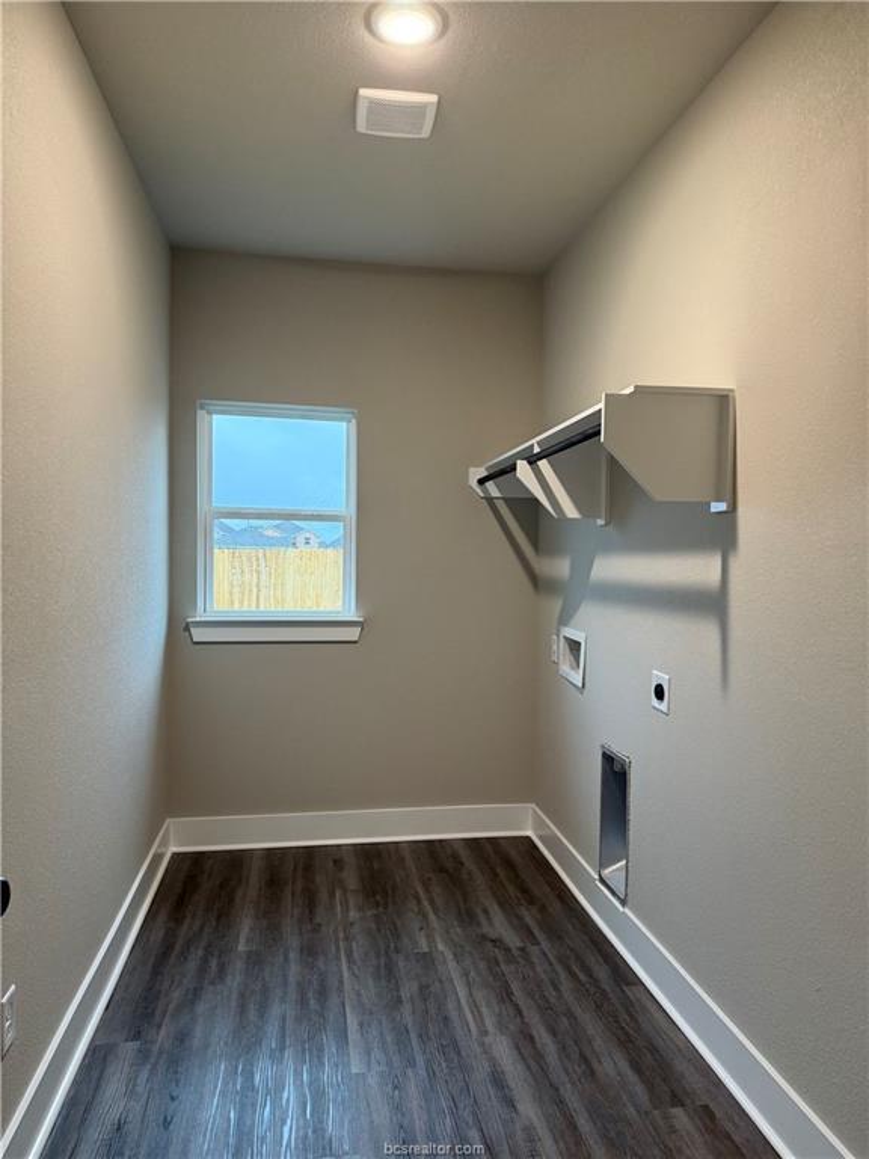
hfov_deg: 56.8
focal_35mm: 24
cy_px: 580
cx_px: 434
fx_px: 803
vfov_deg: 71.6
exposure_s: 1/120
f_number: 1.78
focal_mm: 6.76
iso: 320
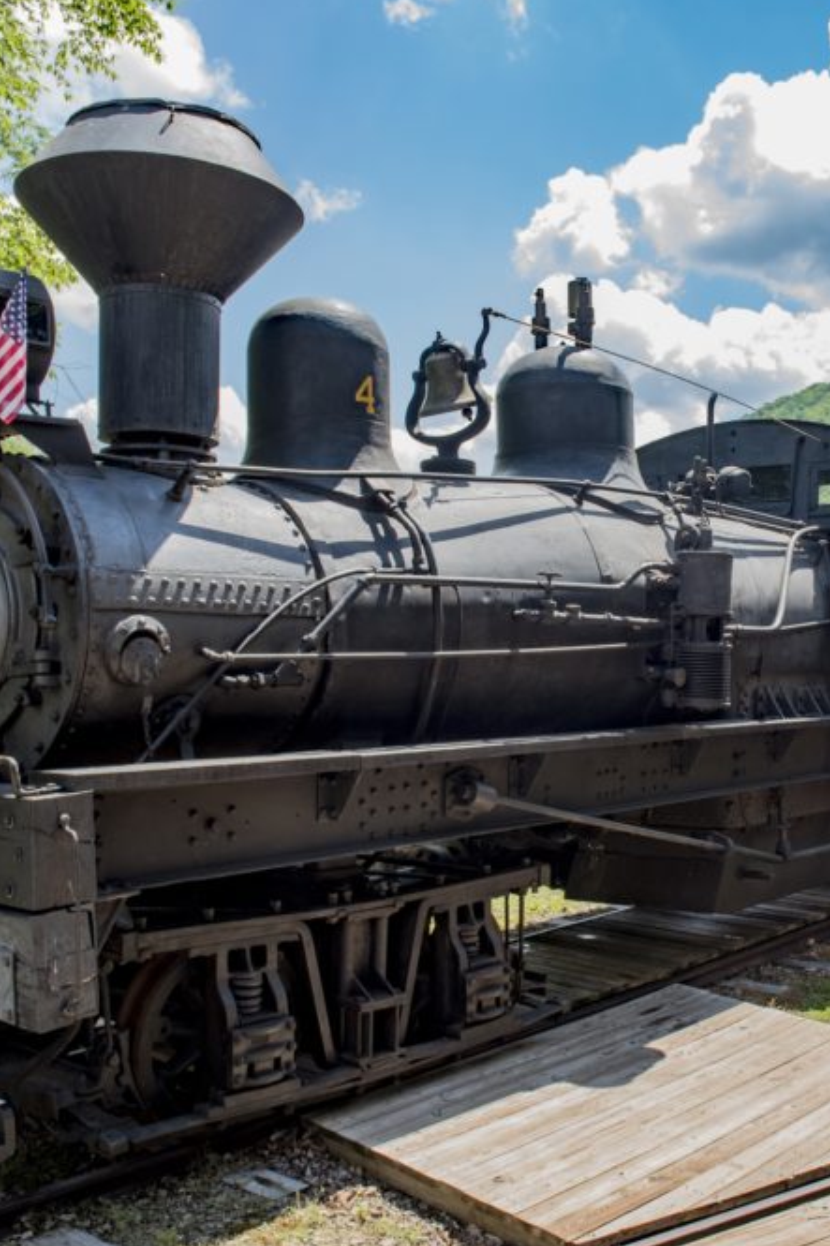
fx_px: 1280
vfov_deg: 51.9
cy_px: 633
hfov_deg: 35.1
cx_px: 626
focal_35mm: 37
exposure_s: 1/400
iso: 280
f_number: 6.3
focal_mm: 24
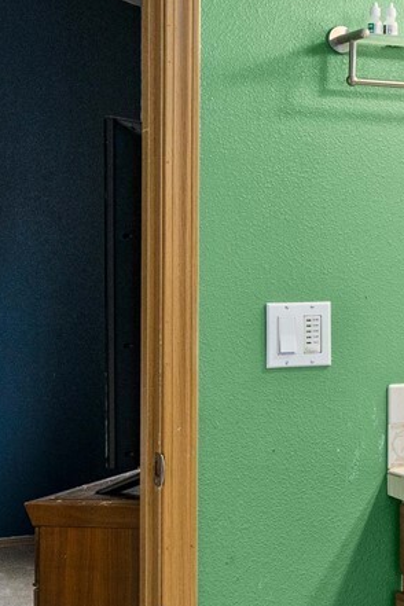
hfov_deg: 15.7
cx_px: 673
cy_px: 249
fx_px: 1296
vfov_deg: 26.3
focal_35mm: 77
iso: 400
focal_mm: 20
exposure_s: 1/60
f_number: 6.3
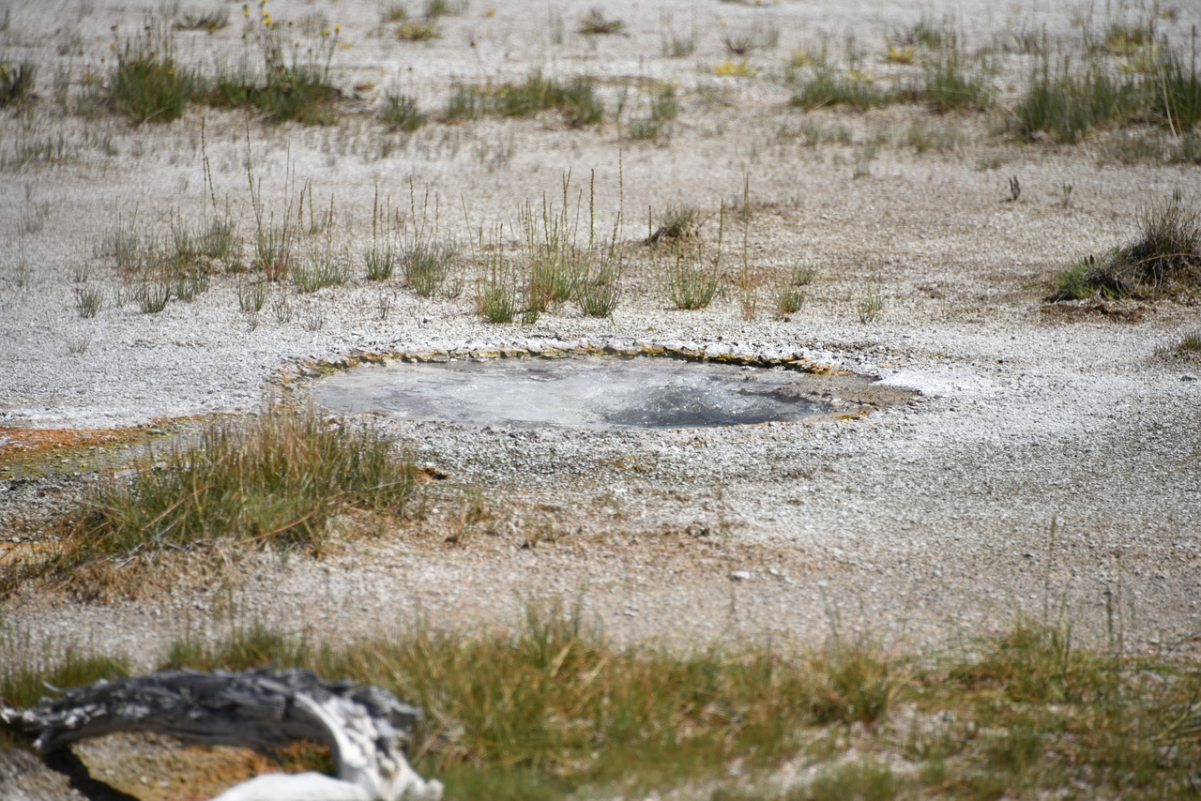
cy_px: 400
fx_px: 10010
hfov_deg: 6.9
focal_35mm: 300
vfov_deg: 4.6
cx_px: 600
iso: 100
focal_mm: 300
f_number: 6.3
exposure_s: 1/640
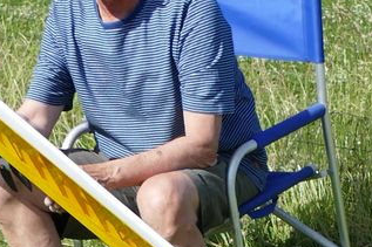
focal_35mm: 71
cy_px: 163
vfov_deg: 19.1
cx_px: 249
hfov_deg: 28.3
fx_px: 733
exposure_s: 1/2000
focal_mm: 9.12
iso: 125
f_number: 2.8
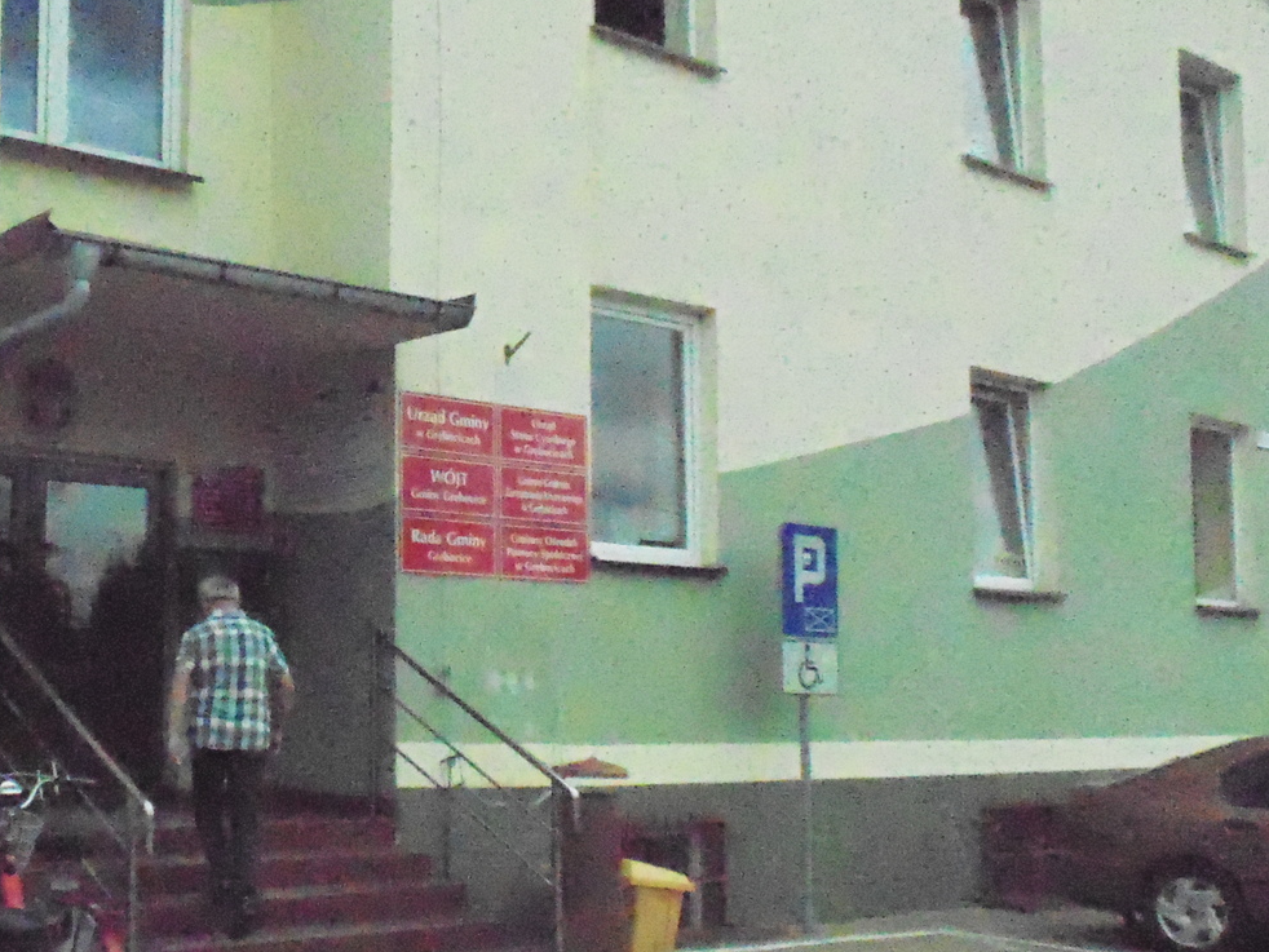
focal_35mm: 43
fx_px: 1577
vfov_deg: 33.4
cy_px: 621
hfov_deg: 42.1
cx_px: 277
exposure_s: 1/1500
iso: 3200
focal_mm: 4
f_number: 9.7
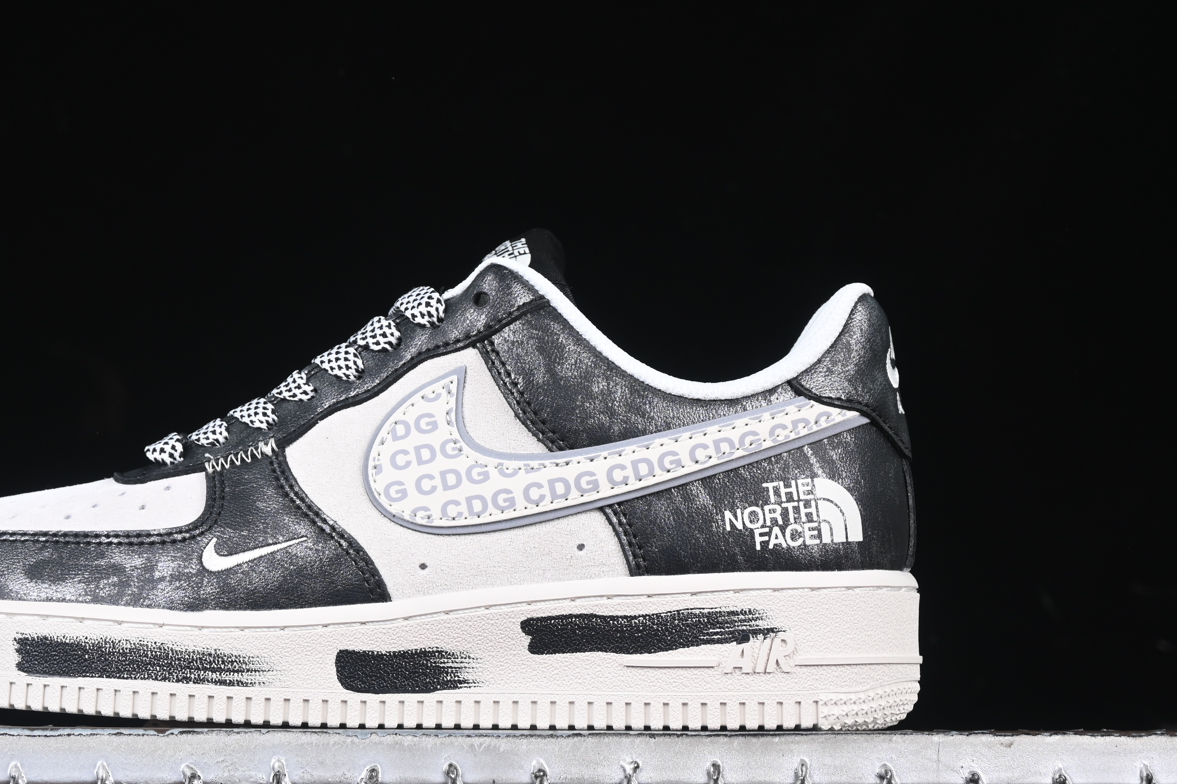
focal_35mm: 100
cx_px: 404
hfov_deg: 20.3
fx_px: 3269
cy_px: 405
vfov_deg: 13.7
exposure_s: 1/60
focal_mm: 50
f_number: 7.1
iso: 160
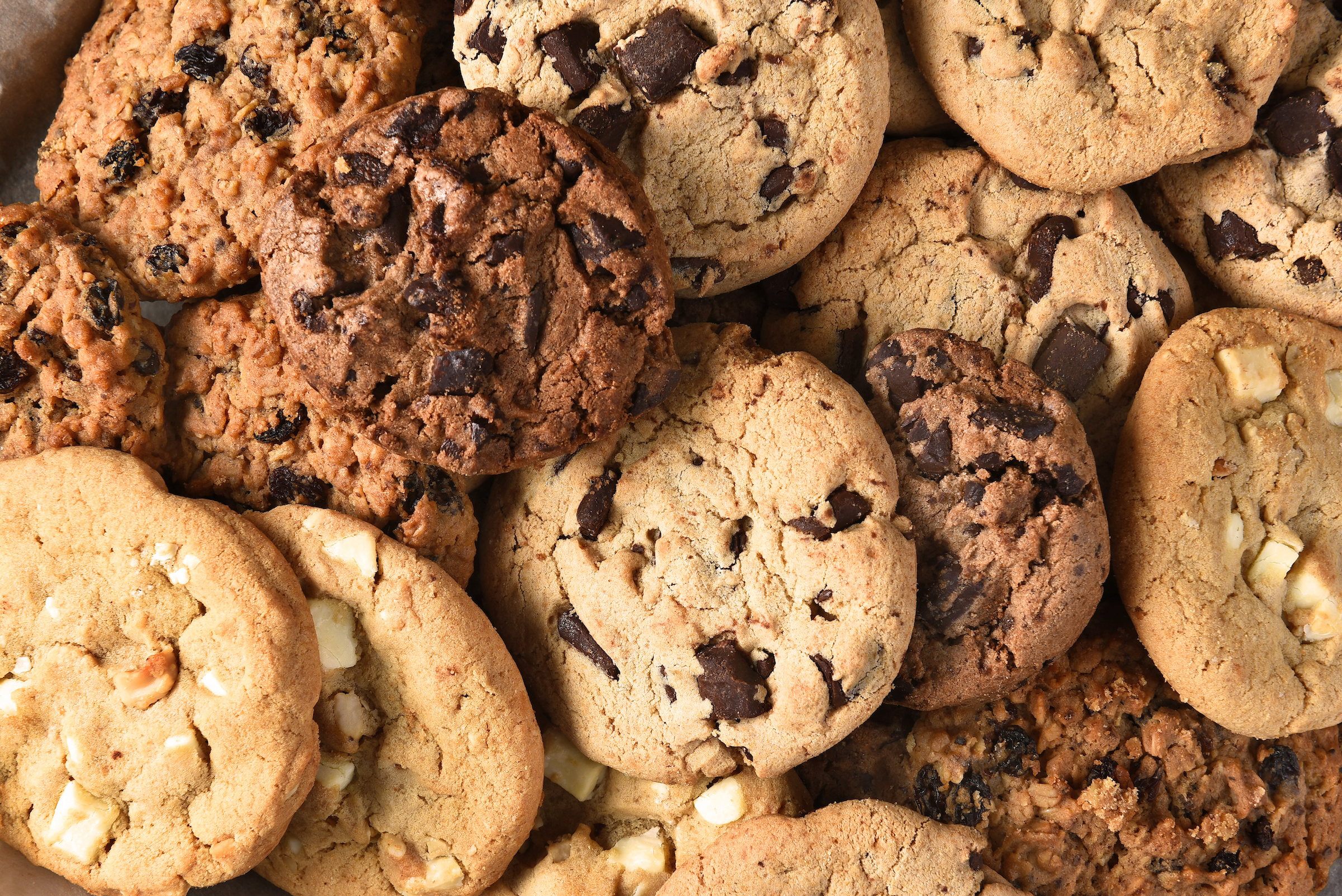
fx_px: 2610
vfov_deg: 19.5
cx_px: 671
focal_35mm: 70
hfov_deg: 28.8
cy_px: 448
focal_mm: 70
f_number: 14
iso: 200
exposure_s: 1/160
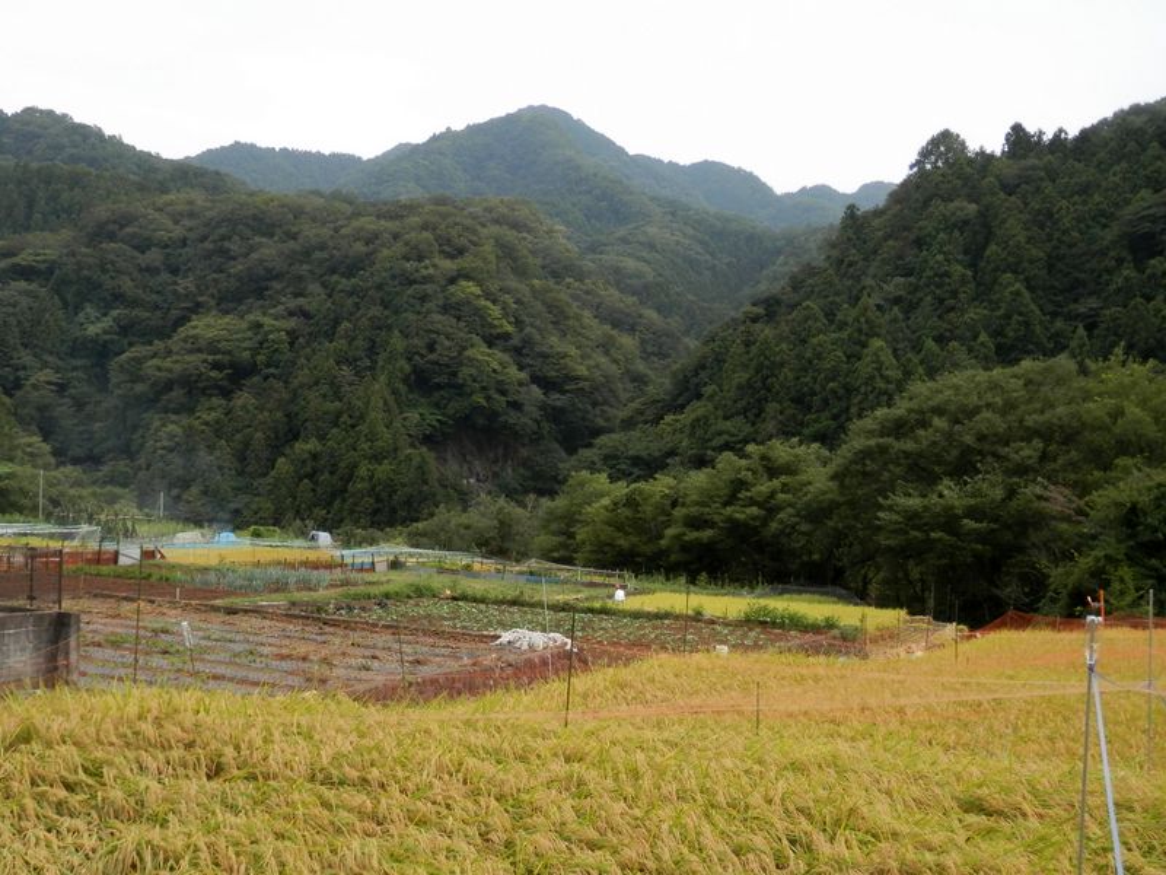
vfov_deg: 36.0
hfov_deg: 46.8
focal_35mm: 40
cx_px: 583
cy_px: 438
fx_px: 1347
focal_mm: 7.3
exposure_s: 1/200
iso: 80
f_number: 3.7
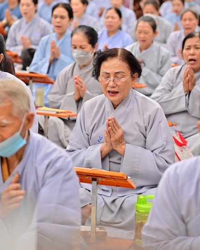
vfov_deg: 14.2
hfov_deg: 11.3
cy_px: 107
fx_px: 1007
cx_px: 100
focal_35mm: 136
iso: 1600
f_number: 4
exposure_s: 1/50
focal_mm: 120
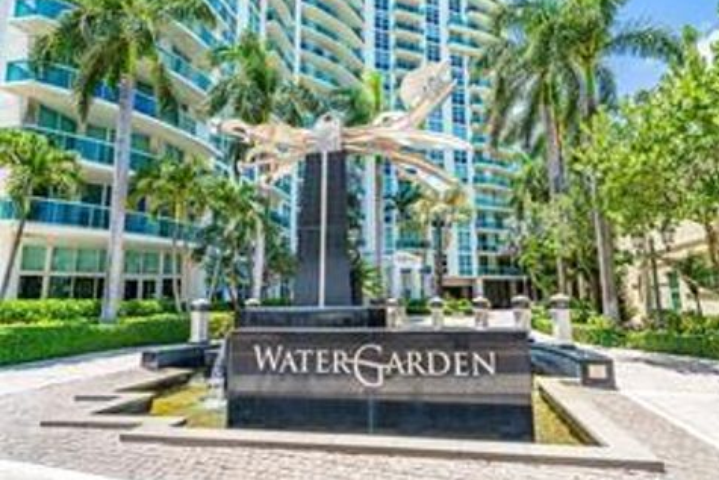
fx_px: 400
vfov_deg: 62.0
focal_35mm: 20
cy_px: 235
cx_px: 377
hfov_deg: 83.9
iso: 160
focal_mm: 19
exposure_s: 1/200
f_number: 8
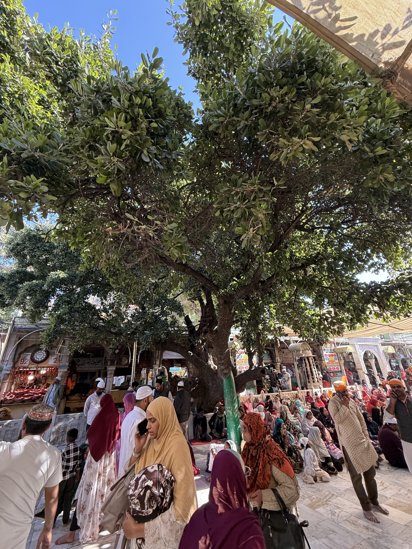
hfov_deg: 85.7
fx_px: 222
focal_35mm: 14
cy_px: 274
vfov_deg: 102.1
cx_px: 206
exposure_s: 1/99
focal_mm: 2.22
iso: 125
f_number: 2.2
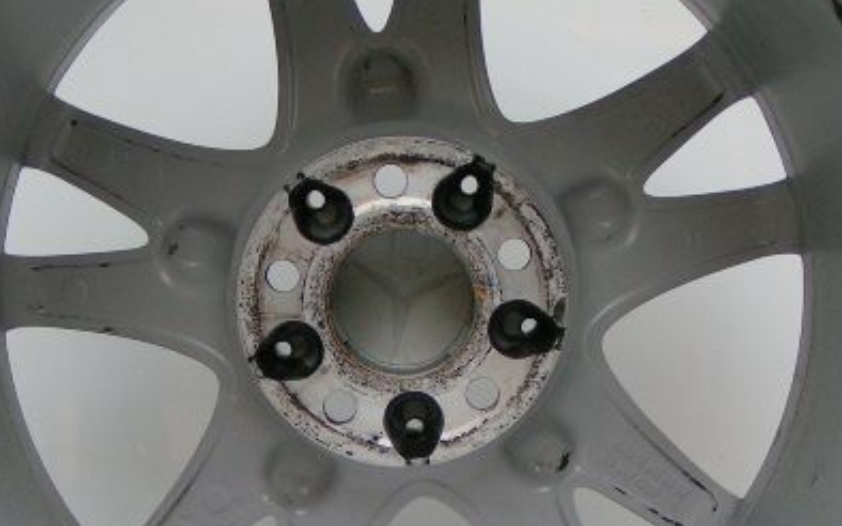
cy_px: 306
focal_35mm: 81
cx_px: 402
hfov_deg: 25.5
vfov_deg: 16.1
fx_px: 1858
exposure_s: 1/50
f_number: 2.8
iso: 125
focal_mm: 7.3
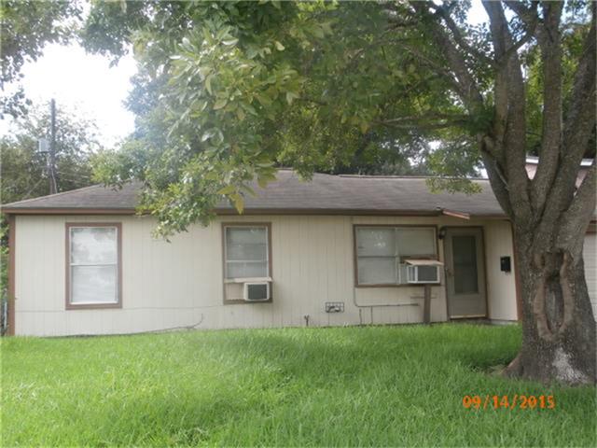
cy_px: 224
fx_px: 655
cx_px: 298
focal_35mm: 38
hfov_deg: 49.0
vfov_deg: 37.7
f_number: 3.9
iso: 100
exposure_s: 1/200
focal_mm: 6.67
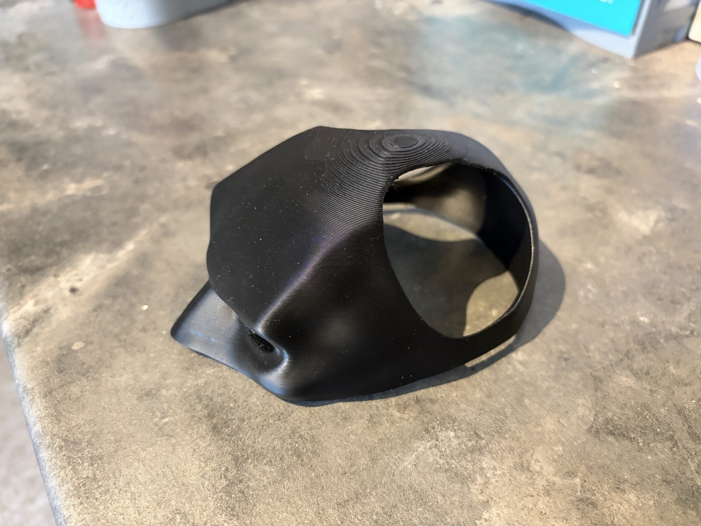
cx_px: 350
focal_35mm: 26
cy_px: 263
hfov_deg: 67.3
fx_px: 527
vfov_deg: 53.1
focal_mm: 5.96
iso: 500
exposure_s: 1/50
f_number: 1.6
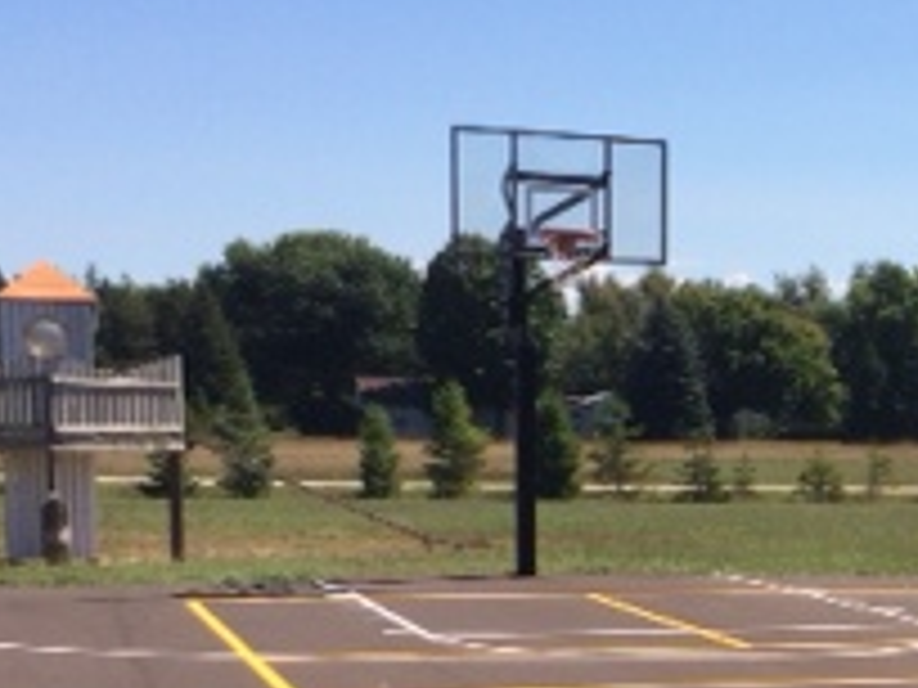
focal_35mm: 94
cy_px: 666
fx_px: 2493
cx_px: 1044
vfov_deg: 15.5
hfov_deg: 19.8
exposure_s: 1/2564
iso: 40
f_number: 2.2
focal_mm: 4.12
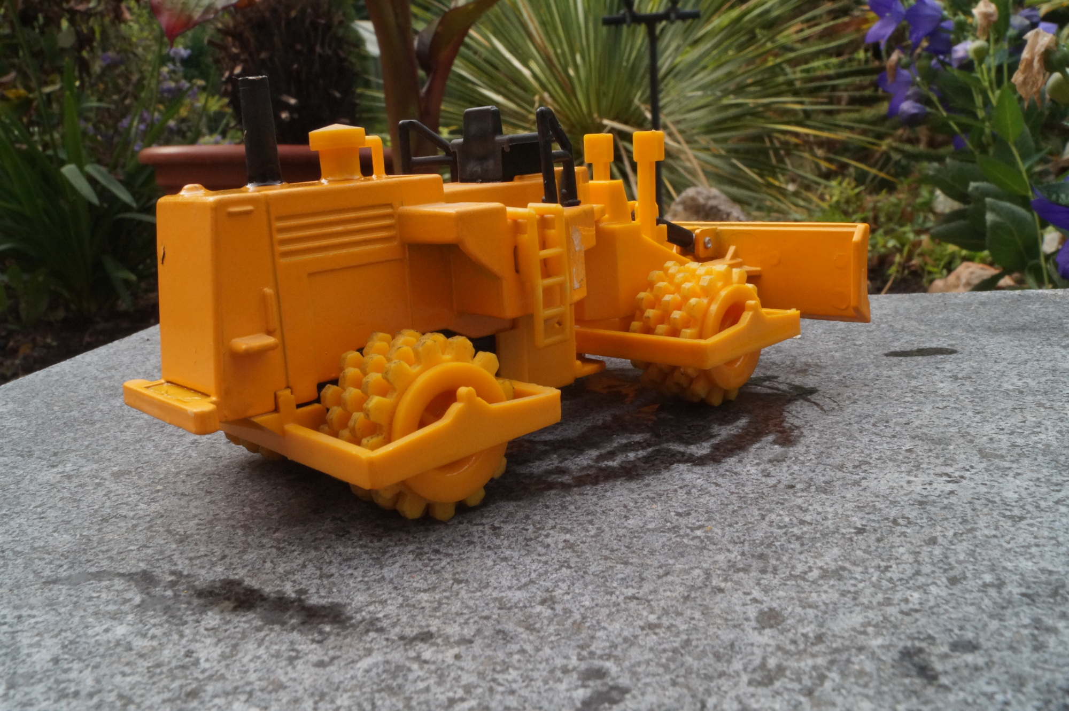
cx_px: 534
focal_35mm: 33
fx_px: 979
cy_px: 356
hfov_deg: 57.3
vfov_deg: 39.9
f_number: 22
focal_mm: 22
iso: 1000
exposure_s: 1/60
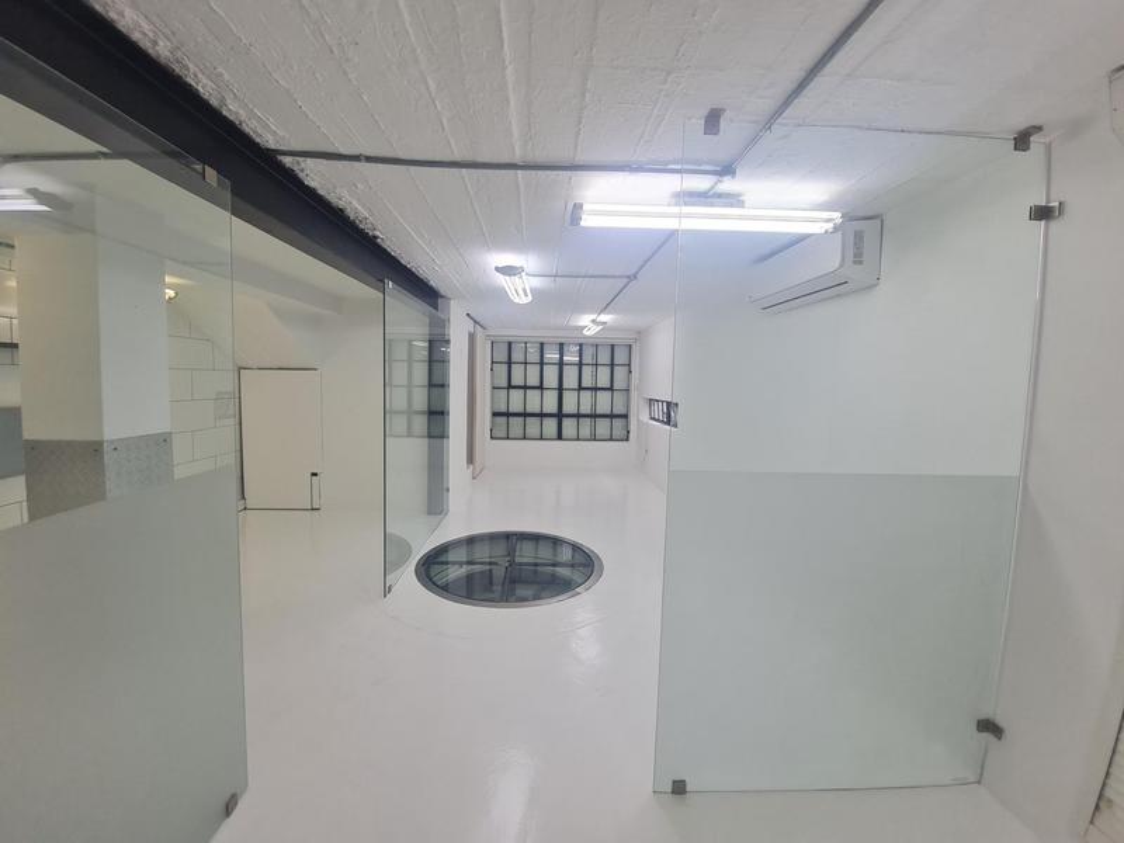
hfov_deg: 106.2
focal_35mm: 13
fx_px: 422
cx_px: 562
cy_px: 422
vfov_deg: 89.9
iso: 50
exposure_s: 1/100
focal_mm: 1.74
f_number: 2.2
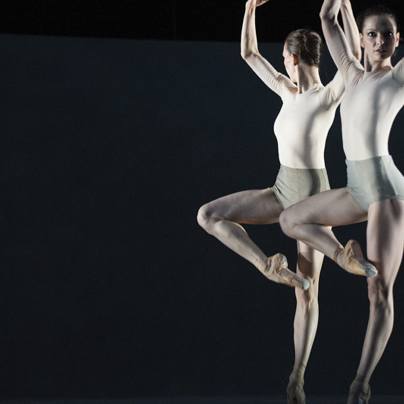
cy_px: 184
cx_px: 262
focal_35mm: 202
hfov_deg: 8.7
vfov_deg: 8.7
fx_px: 2667
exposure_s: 1/400
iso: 6400
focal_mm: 116
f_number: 2.8
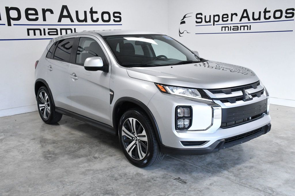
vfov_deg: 34.2
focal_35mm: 39
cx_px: 148
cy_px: 98
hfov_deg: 49.6
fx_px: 319
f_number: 9
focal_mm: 26
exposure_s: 1/320
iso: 2500
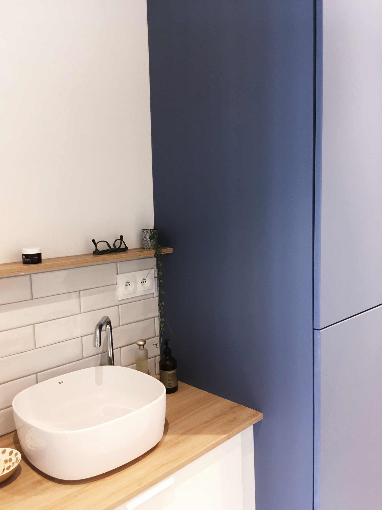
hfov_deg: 48.2
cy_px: 255
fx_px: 427
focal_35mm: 29
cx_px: 191
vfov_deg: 61.7
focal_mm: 4.15
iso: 125
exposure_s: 1/33
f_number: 2.2
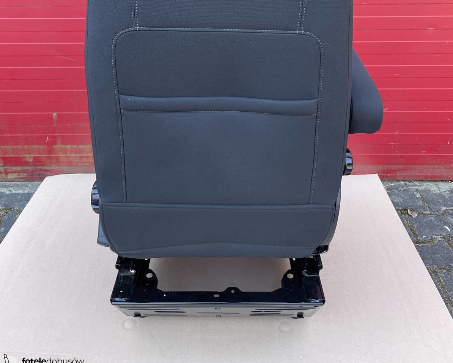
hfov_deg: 52.8
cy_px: 70
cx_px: 227
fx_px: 456
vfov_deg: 41.4
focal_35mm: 34
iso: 80
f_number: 1.6
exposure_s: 1/121
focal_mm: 4.2
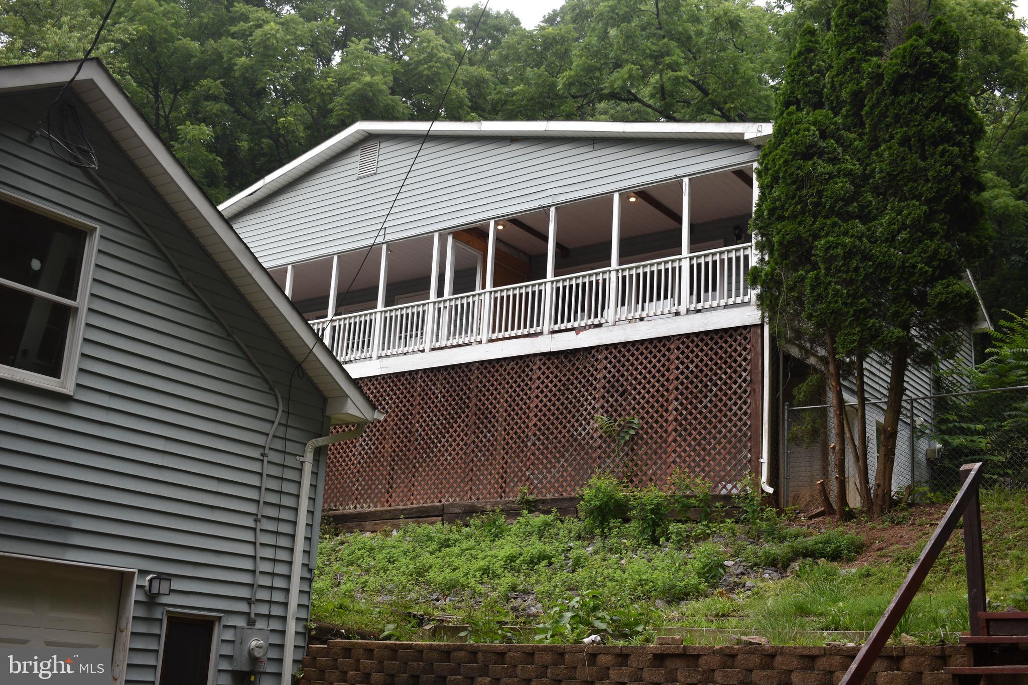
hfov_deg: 46.4
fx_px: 1199
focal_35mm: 42
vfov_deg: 31.9
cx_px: 514
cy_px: 342
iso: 200
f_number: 5.6
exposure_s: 1/250
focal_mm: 28
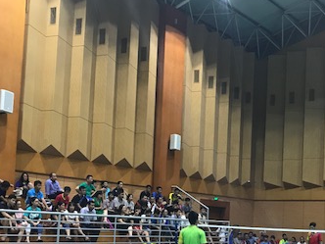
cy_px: 192
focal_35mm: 54
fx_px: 507
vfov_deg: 26.6
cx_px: 211
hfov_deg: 35.3
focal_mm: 3.99
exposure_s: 1/17
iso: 50
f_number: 1.8
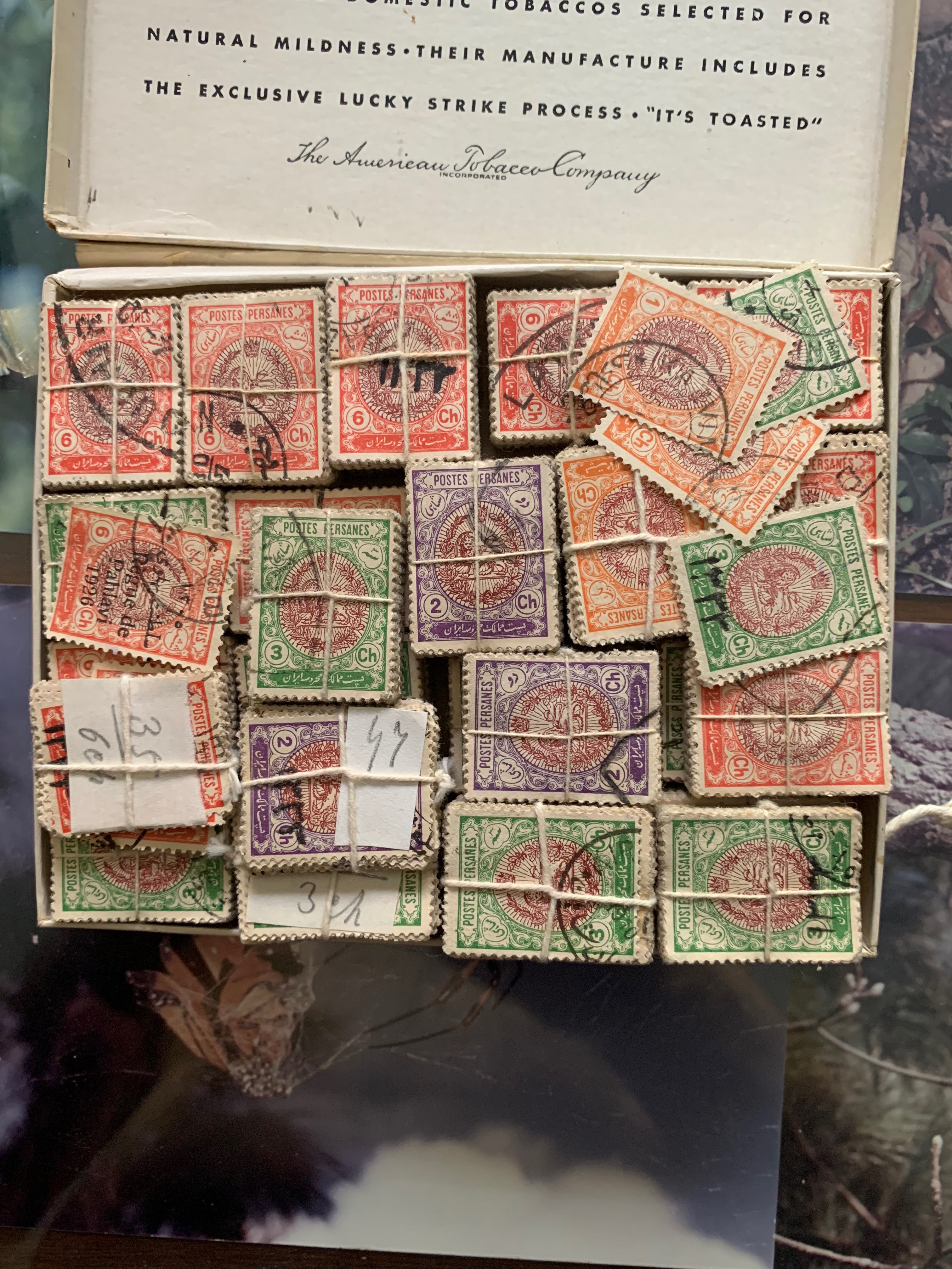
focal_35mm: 26
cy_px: 634
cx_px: 476
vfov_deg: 67.3
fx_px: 953
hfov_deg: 53.1
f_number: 1.8
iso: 200
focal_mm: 4.25
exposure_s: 1/60
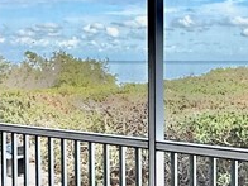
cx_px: 170
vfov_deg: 20.2
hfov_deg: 26.5
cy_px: 84
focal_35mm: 73
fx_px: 523
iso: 50
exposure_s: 1/876
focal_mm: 2.22
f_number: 2.2
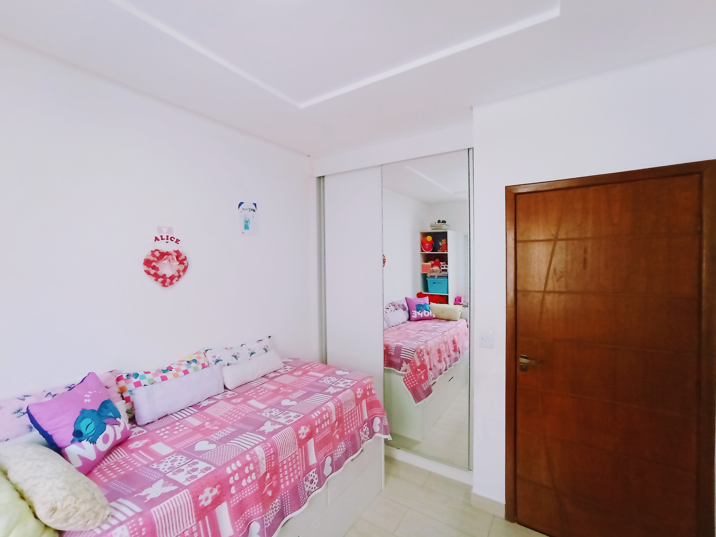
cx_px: 358
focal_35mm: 16
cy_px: 268
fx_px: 331
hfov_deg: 94.5
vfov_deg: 78.1
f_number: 2.2
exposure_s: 1/30
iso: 340
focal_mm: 1.65
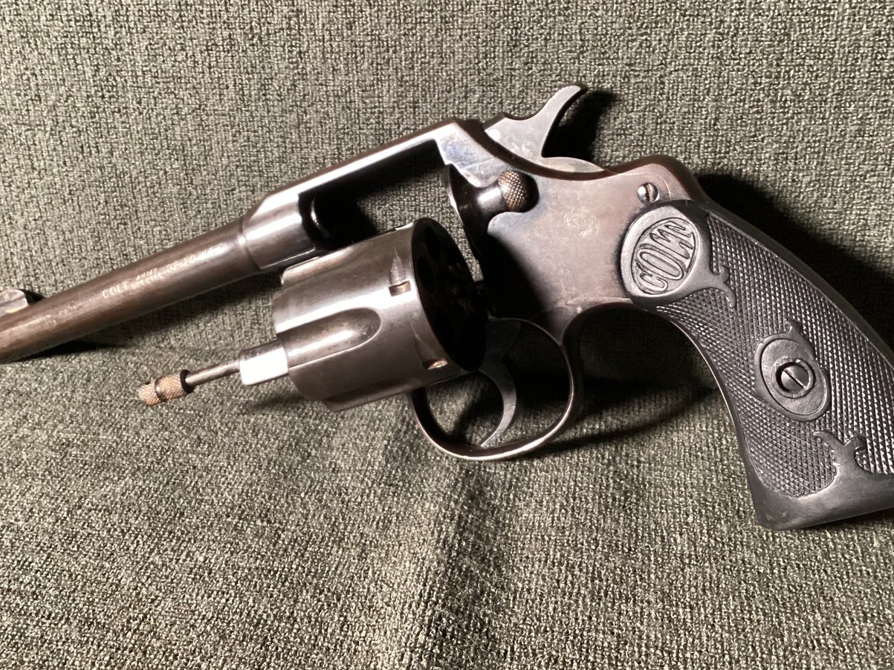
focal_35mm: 39
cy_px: 261
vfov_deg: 36.6
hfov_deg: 47.8
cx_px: 422
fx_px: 1007
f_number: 2.4
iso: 400
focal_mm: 3.3
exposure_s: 1/40
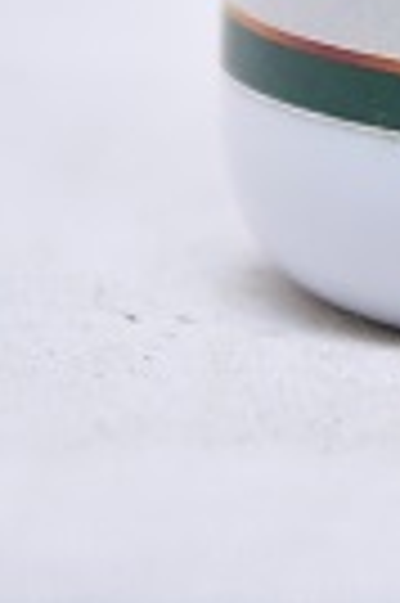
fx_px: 7235
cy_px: -418
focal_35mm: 433
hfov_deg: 3.1
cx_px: 778
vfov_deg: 4.7
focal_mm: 110
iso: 1250
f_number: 4
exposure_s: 1/160
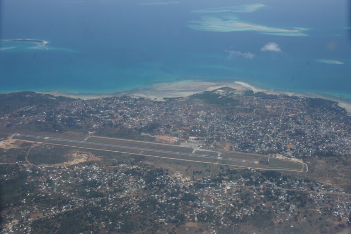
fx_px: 390
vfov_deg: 33.4
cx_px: 176
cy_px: 117
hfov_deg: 48.5
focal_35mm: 40
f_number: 9.5
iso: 200
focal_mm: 40
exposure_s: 1/350
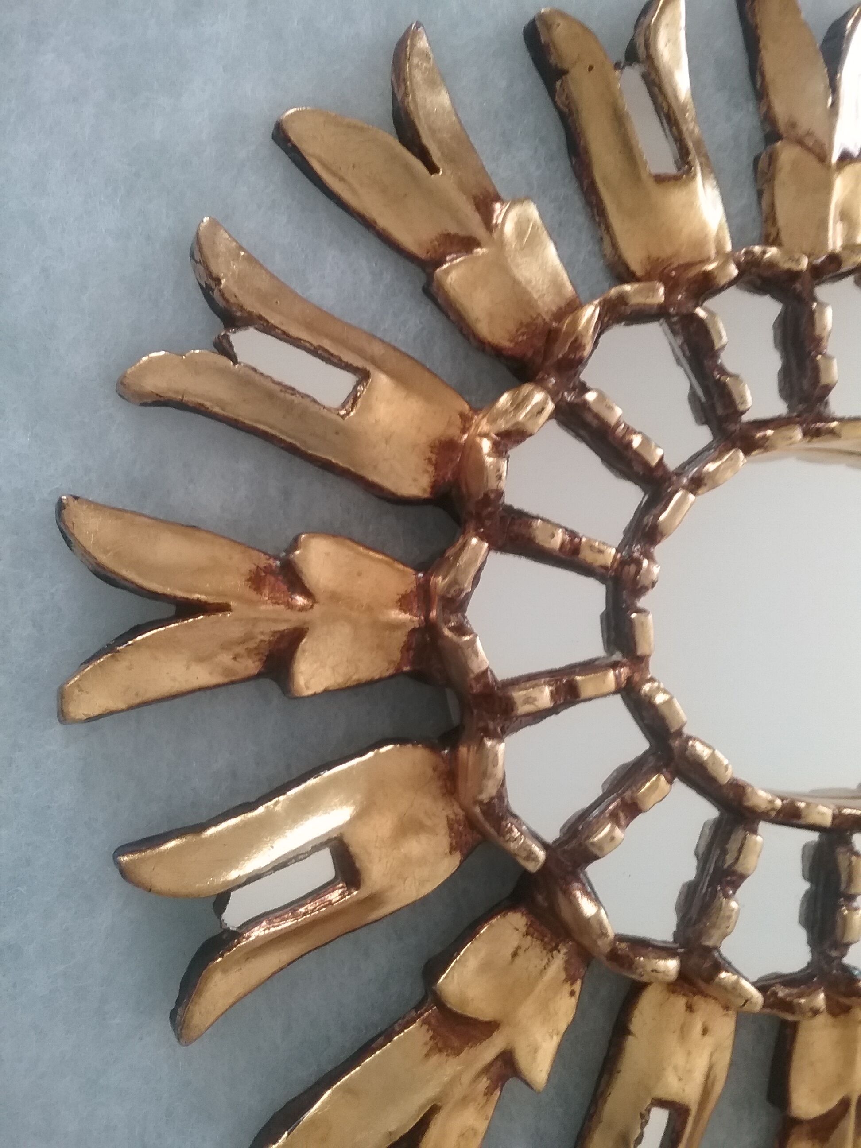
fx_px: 1028
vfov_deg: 58.4
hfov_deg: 45.4
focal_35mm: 31
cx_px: 430
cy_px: 574
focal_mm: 3.3
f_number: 2.2
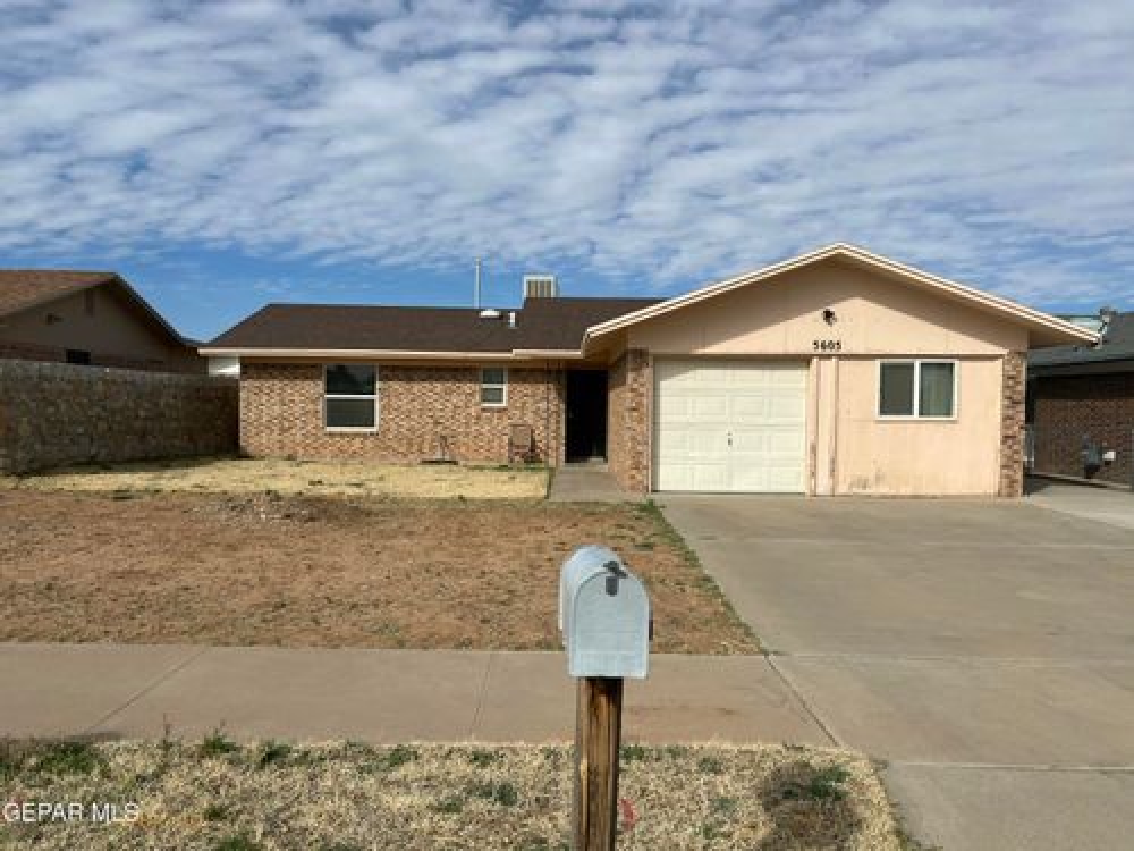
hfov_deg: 67.3
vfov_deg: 53.1
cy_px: 426
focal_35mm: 26
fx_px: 852
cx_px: 567
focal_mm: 5.7
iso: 50
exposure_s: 1/8696
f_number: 1.5
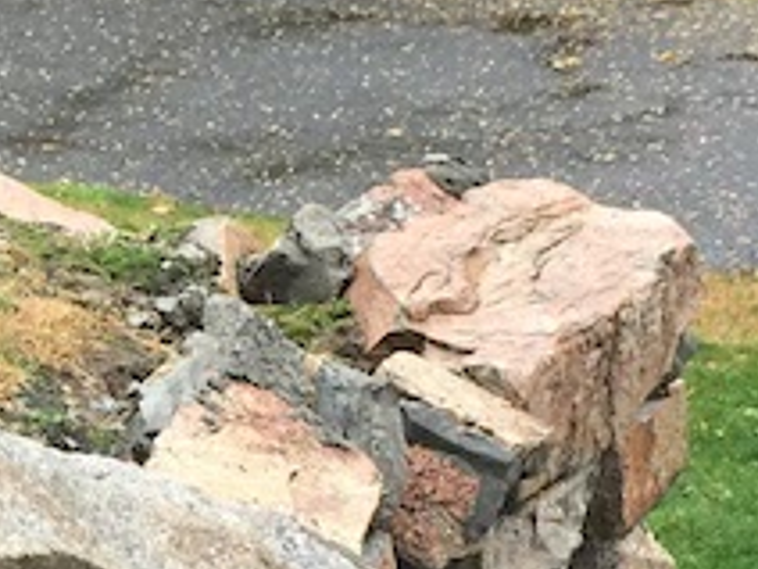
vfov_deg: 10.8
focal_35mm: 137
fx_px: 3000
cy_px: 494
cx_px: -54
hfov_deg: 14.1
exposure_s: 1/40
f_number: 2.2
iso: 40
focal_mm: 4.15
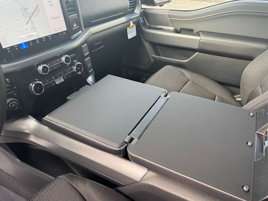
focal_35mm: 25
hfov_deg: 69.3
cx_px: 129
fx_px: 194
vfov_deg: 54.9
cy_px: 104
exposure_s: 1/121
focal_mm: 6.76
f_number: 1.78
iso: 125
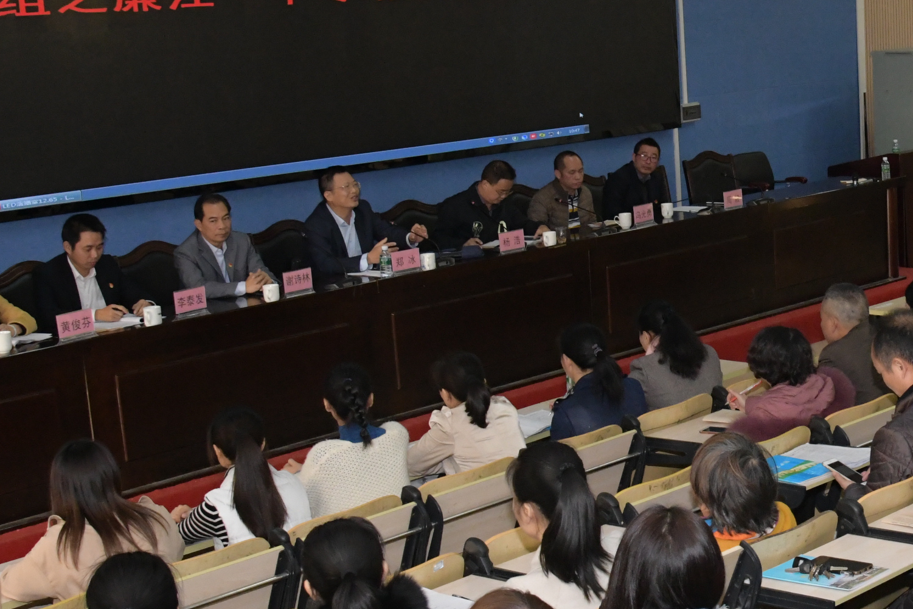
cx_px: 808
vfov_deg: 20.6
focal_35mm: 66
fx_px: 1674
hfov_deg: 29.4
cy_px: 364
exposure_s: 1/125
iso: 3600
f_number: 8
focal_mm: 24
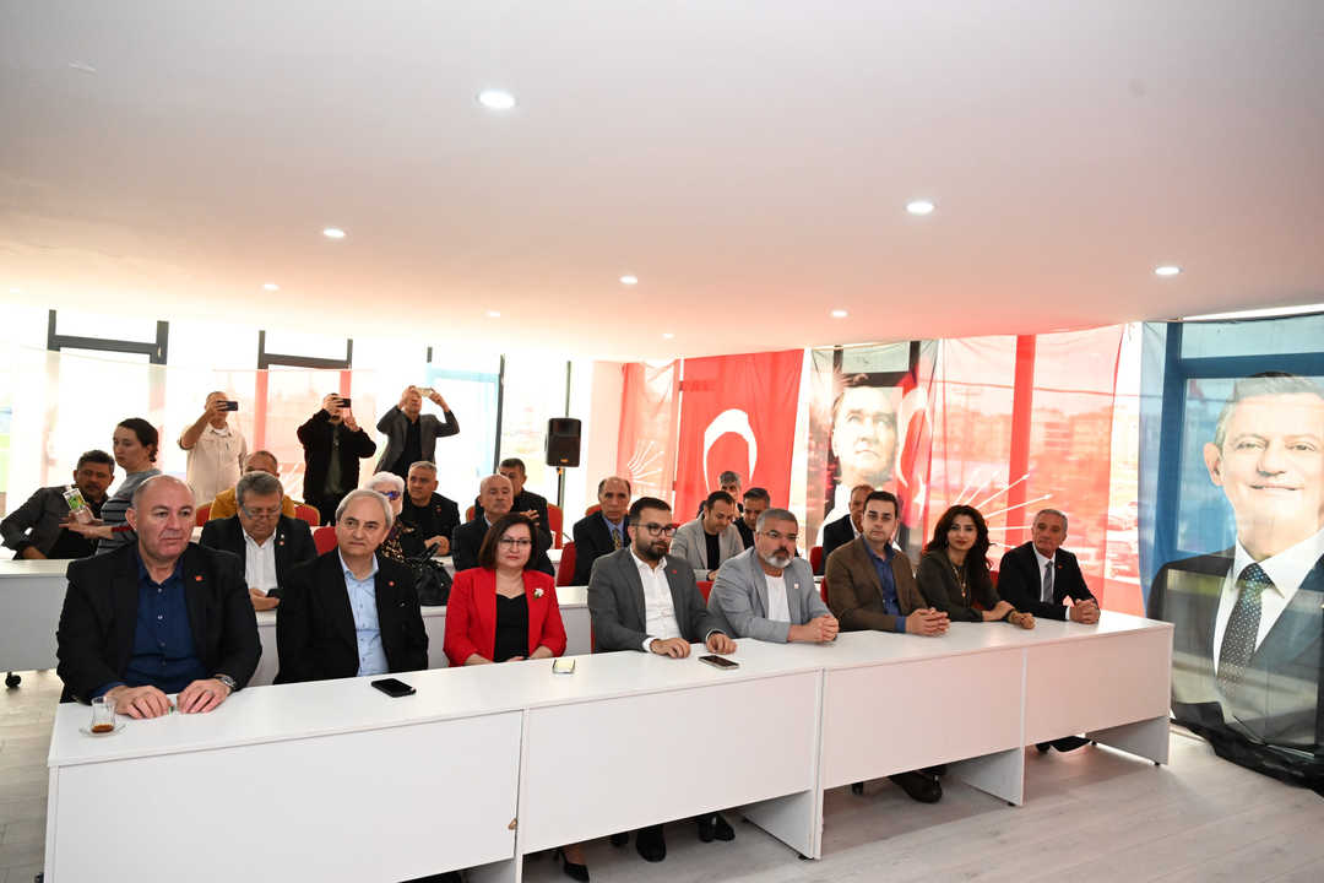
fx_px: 883
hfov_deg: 73.7
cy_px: 442
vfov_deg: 53.1
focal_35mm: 24
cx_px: 662
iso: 6400
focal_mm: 24
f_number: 5
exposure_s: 1/320
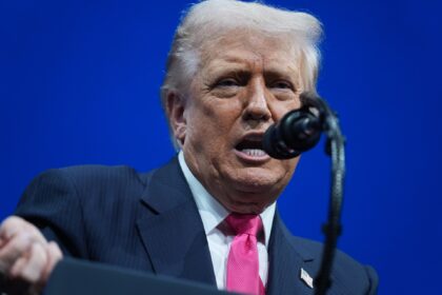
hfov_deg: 7.4
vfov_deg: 4.9
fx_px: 3438
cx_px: 221
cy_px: 148
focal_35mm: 280
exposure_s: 1/200
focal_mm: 280
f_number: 4
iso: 800
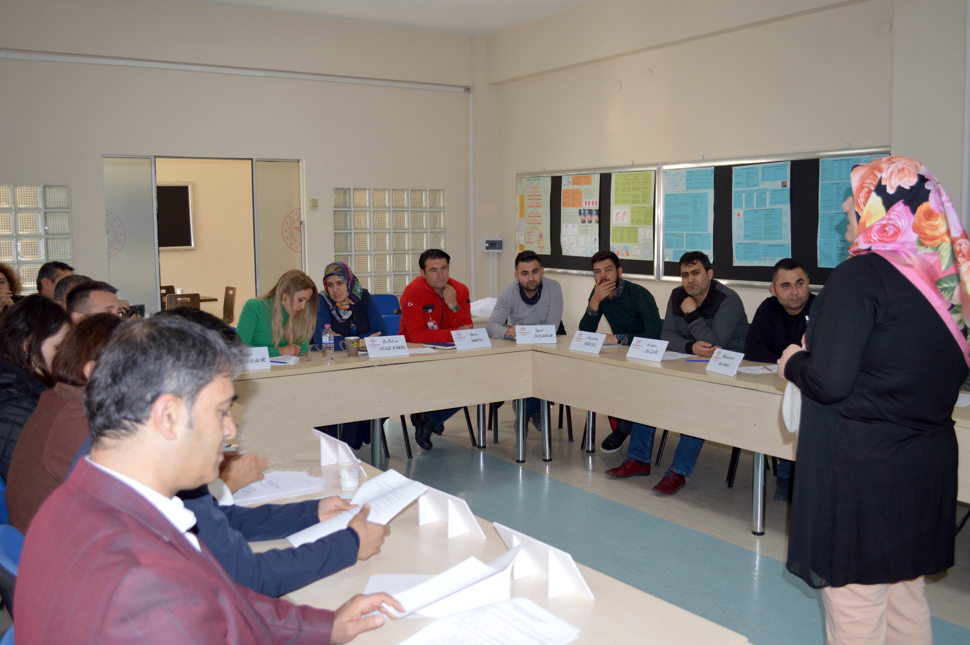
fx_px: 888
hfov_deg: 57.3
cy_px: 322
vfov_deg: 39.9
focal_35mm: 33
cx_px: 485
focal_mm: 22
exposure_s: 1/60
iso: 500
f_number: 3.8
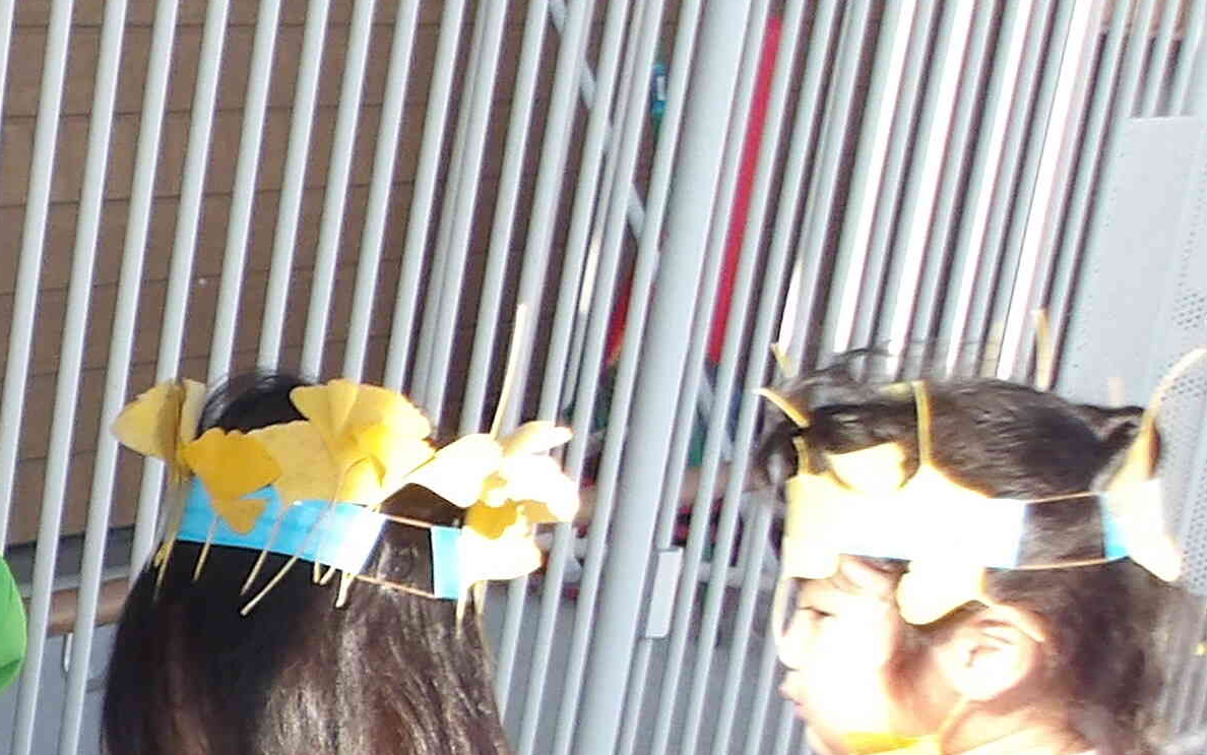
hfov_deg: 15.7
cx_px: -1029
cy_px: 946
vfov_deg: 11.5
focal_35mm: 111
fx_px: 3652
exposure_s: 1/60
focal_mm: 4.9
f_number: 10.4
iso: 198
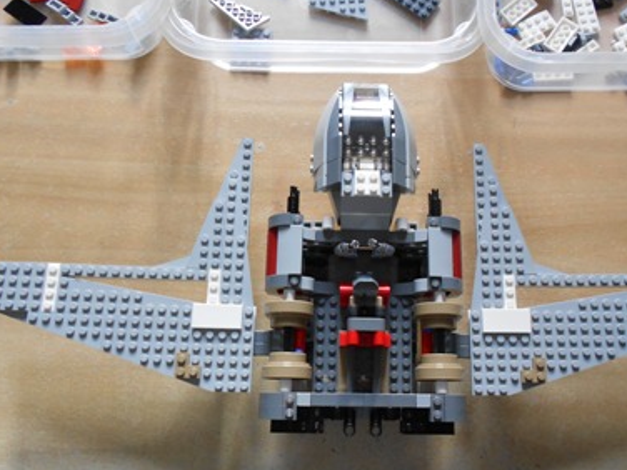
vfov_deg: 45.4
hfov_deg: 58.2
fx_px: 562
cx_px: 354
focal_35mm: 31
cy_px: 258
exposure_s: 1/30
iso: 250
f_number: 3.2
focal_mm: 4.6
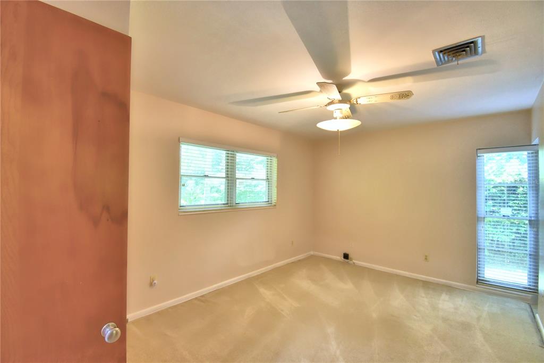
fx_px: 227
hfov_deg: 100.4
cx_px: 272
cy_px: 182
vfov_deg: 77.3
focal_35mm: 15
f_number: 4.5
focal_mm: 10
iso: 400
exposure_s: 1/50
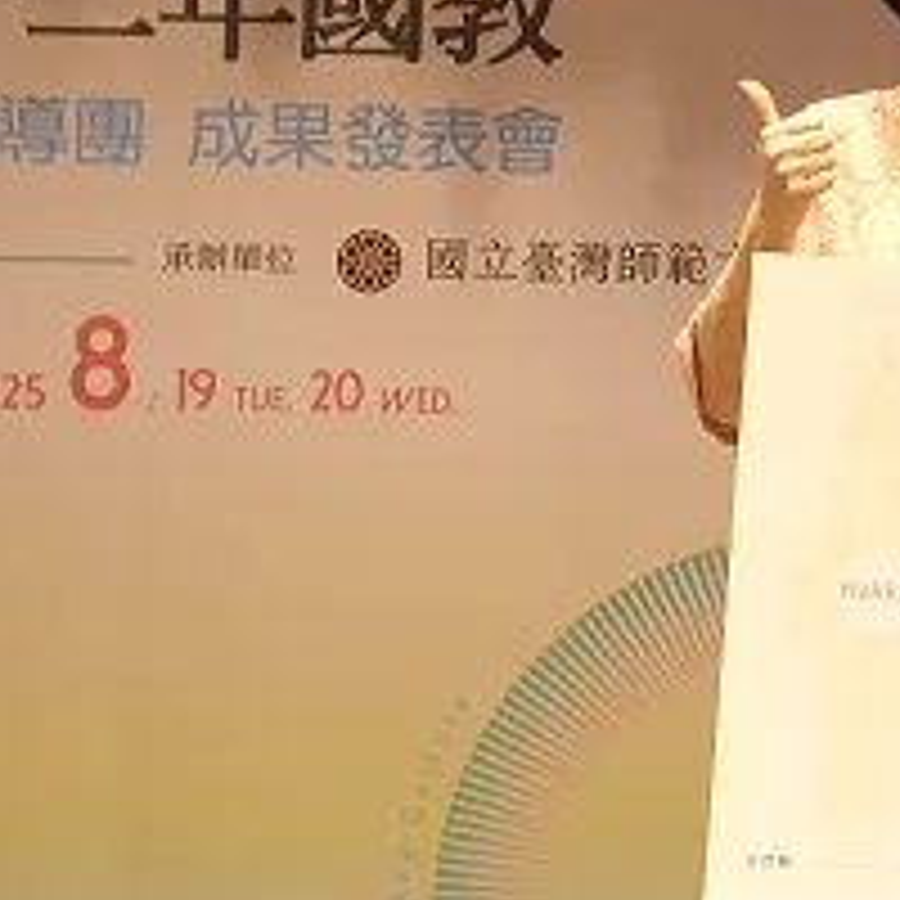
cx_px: 1460
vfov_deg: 12.8
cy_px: 378
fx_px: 4000
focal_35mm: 136
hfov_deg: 12.1
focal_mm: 14.2
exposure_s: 1/80
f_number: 2.8
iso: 800
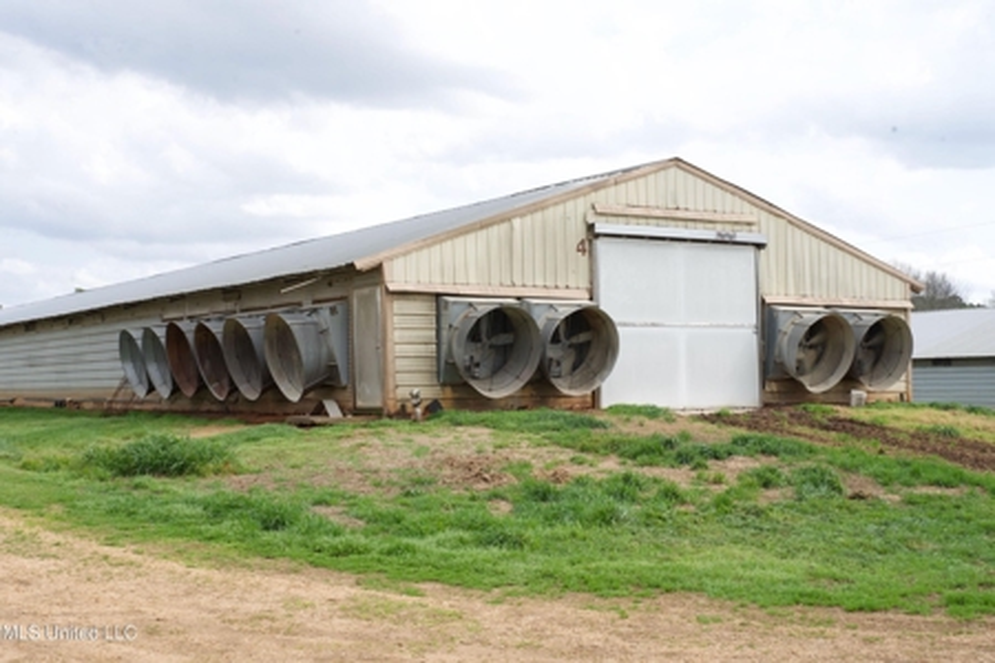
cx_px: 498
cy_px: 332
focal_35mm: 45
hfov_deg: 43.6
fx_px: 1244
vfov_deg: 29.9
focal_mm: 45
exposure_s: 1/125
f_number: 16
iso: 400
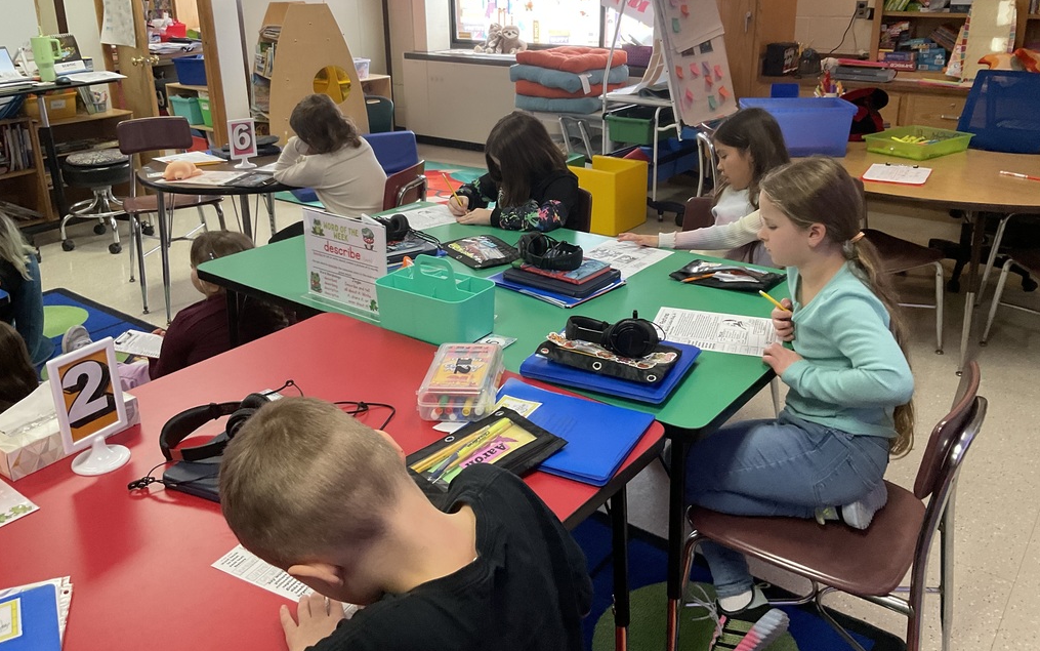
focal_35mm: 31
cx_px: 518
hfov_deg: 61.2
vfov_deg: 40.4
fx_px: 879
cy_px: 259
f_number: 1.8
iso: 200
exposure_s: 1/60
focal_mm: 3
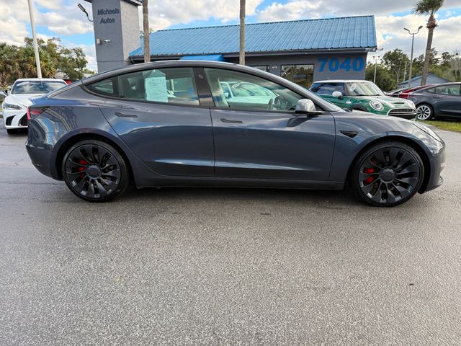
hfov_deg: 71.6
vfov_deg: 56.8
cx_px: 230
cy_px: 173
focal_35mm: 24
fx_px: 320
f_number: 1.78
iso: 100
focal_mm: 6.76
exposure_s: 1/772
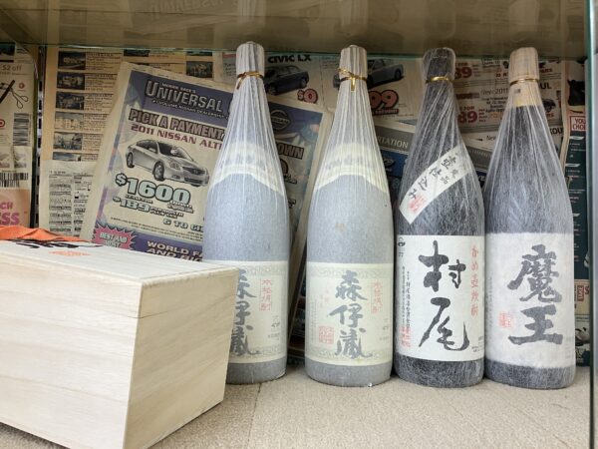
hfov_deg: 63.4
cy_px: 224
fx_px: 484
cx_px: 299
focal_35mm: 28
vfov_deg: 49.7
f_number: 1.8
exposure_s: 1/60
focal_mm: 3.99
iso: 50
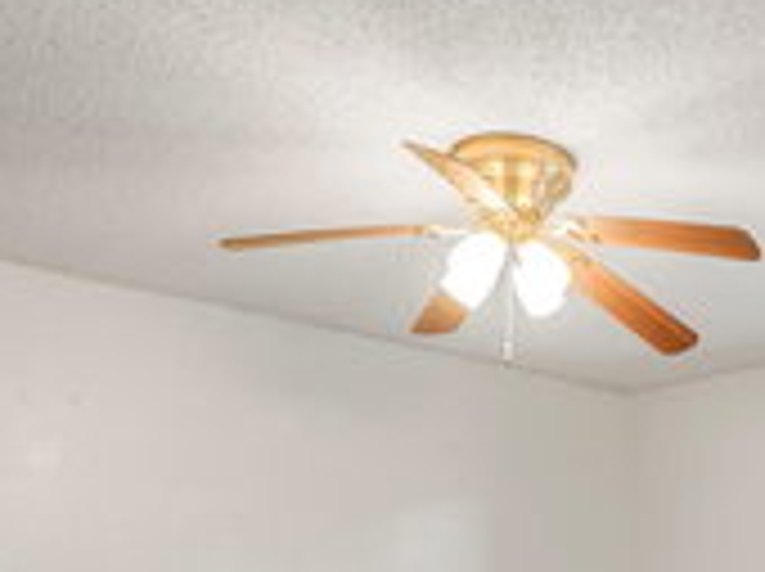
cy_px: 622
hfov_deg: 35.0
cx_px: 783
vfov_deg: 27.2
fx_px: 1081
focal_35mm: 49
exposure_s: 1/30
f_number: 2
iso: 200
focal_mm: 12
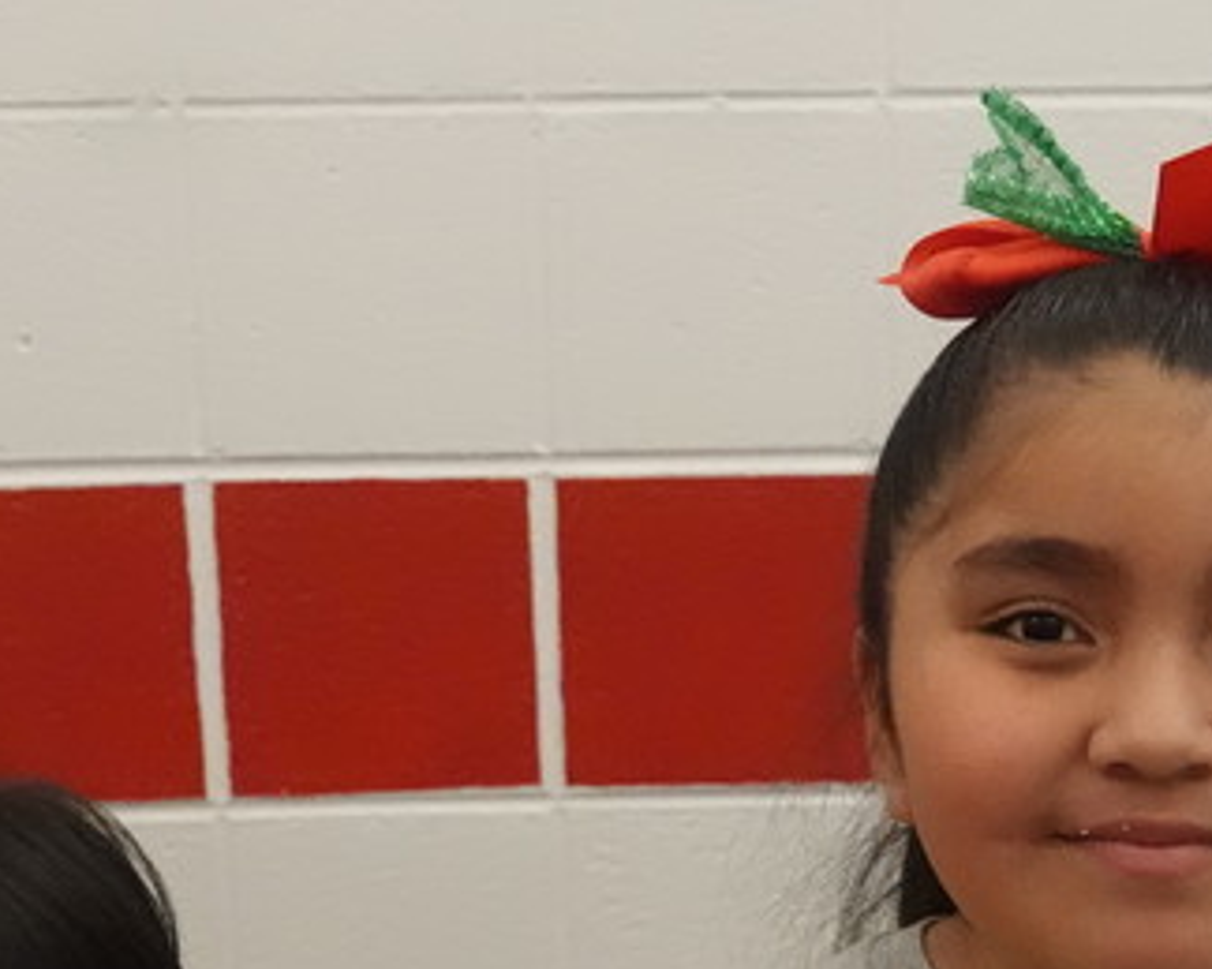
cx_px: 819
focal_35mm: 98
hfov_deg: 19.5
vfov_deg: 15.1
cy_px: 1180
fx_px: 3514
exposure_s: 1/125
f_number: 2.8
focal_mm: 12.04
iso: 6400
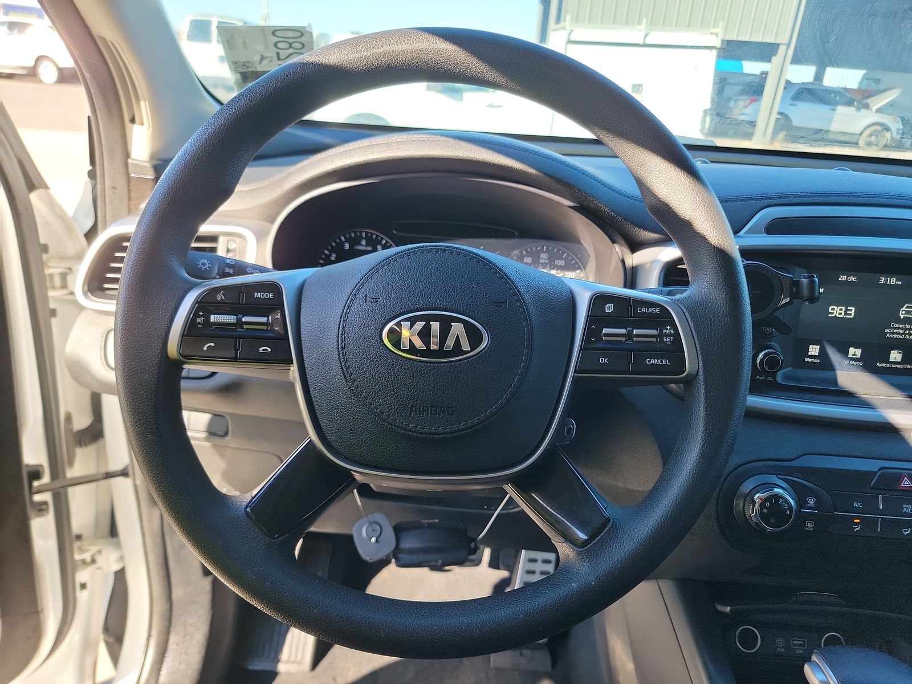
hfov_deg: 71.6
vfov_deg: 56.8
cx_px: 456
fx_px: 632
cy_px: 342
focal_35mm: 24
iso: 70
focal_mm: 6.7
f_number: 1.8
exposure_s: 1/59
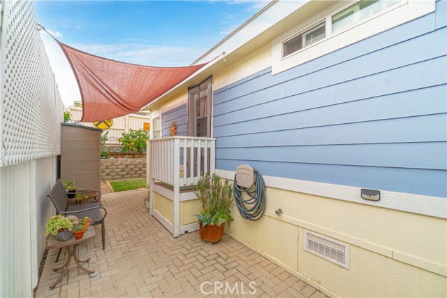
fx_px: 186
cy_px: 149
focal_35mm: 15
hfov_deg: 100.4
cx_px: 224
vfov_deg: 77.3
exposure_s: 1/80
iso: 100
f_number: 7.1
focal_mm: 10
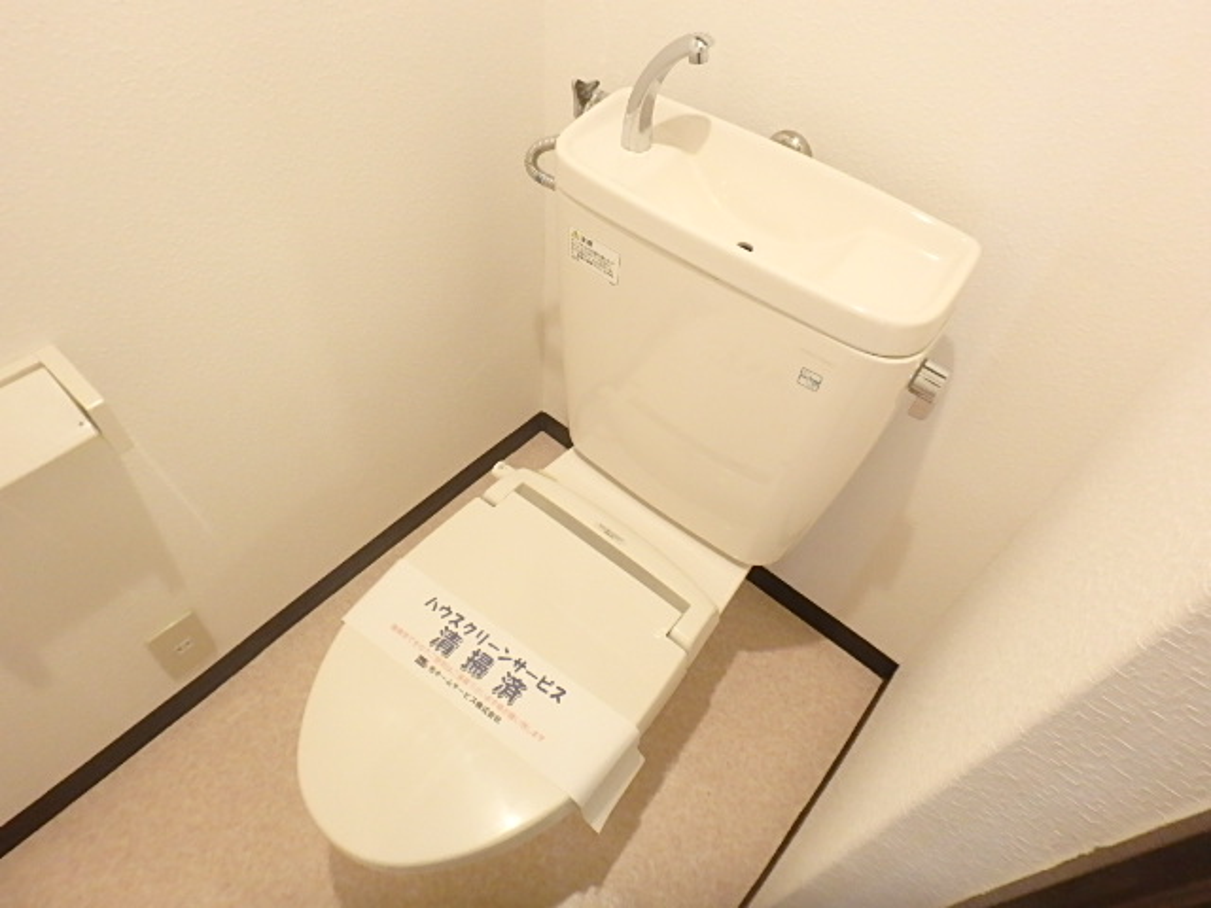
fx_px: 735
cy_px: 454
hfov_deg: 79.0
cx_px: 606
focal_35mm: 21
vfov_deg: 63.4
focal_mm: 3.7
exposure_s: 1/30
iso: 640
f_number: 3.5
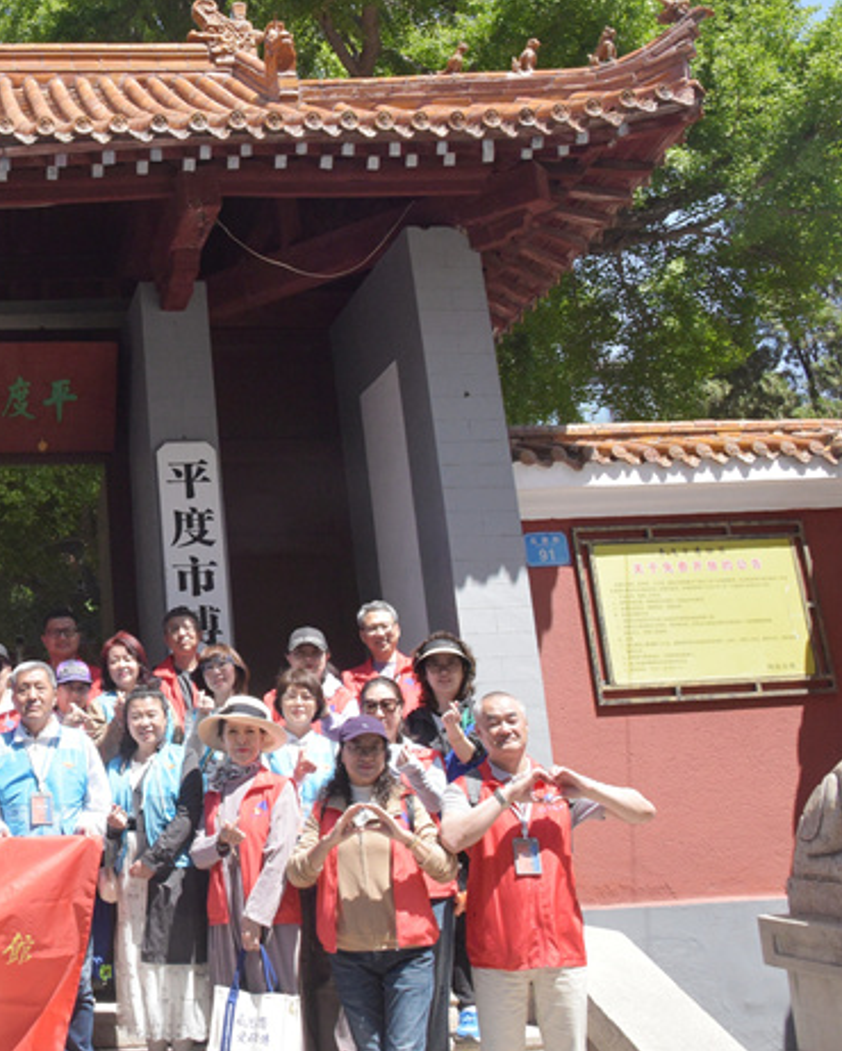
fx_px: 1214
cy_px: 458
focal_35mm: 39
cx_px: -14
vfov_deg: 46.7
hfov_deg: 34.5
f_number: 14
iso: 3200
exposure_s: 1/800
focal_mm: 24
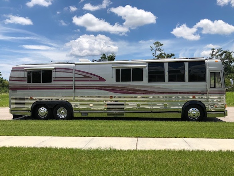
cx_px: 117
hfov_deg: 63.4
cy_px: 88
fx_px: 189
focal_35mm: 28
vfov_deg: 49.7
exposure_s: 1/2825
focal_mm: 4
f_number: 1.8
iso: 20
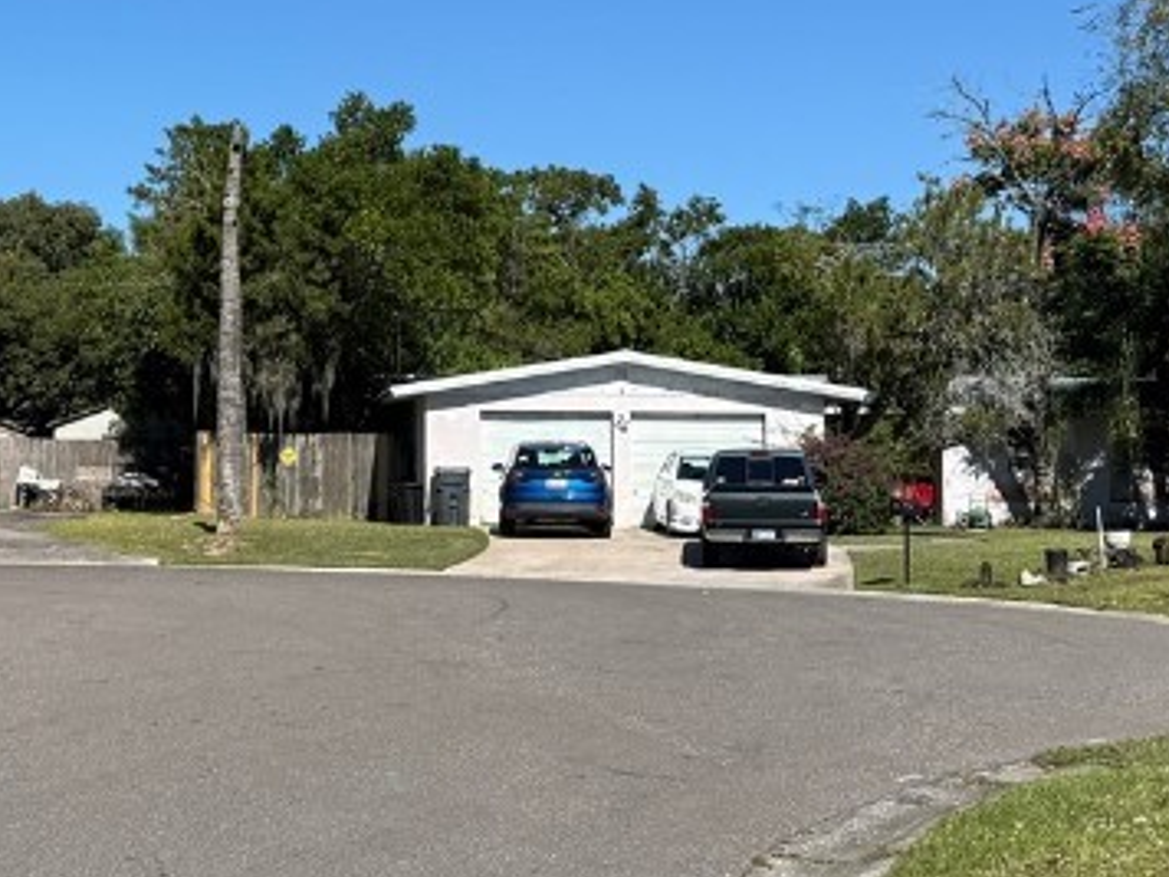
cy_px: 371
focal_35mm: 69
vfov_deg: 21.3
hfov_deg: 26.7
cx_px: 16
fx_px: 2330
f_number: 1.78
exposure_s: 1/5319
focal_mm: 6.76
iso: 80
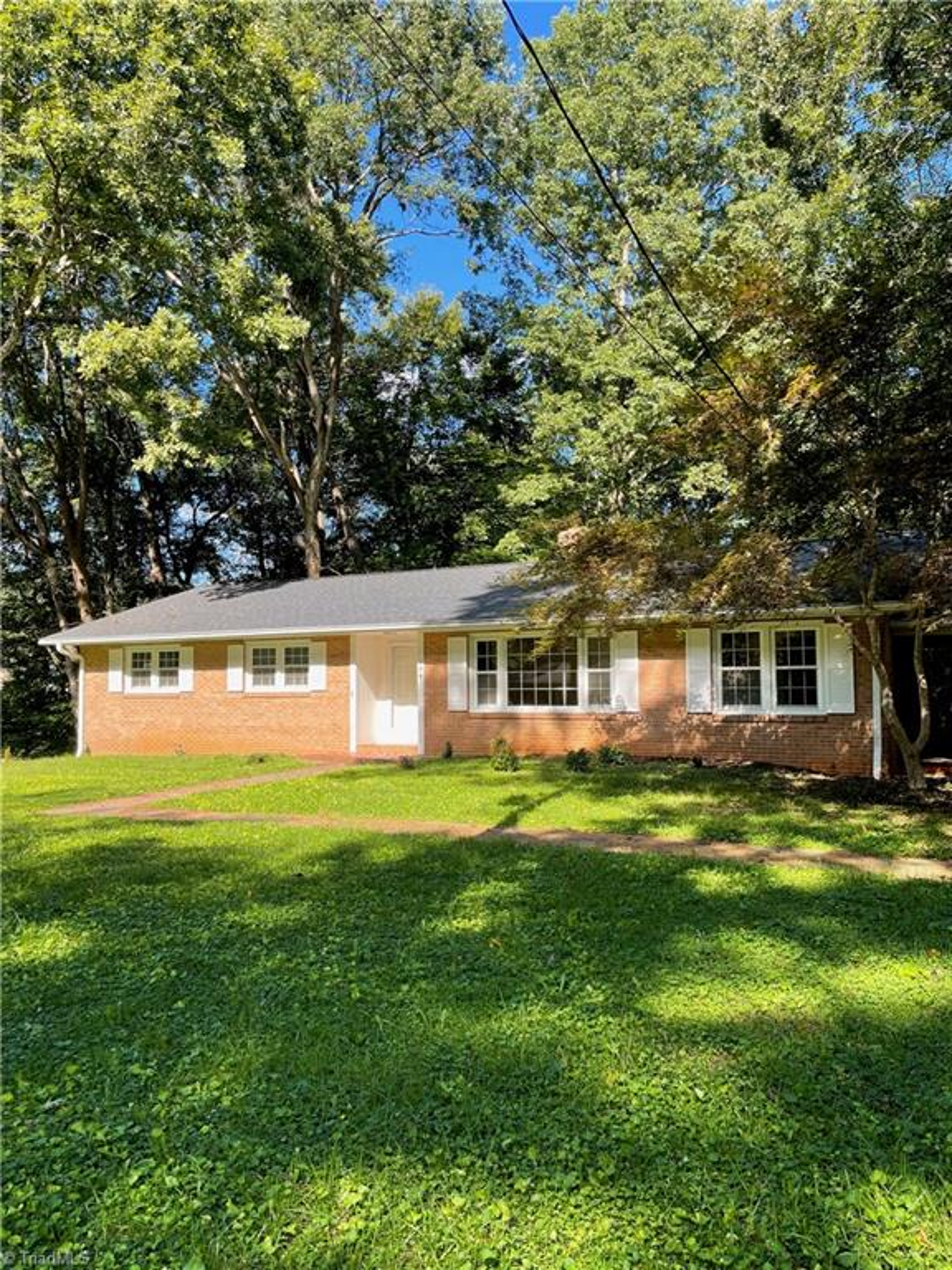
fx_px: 953
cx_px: 476
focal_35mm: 26
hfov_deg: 53.1
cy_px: 635
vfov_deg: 67.3
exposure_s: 1/696
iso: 32
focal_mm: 5.1
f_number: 1.6
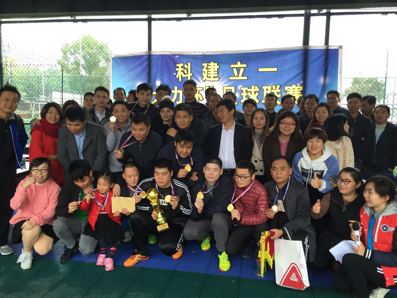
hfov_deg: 61.7
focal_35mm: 29
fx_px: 333
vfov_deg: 48.2
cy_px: 149
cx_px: 198
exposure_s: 1/33
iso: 40
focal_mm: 4.15
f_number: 2.2
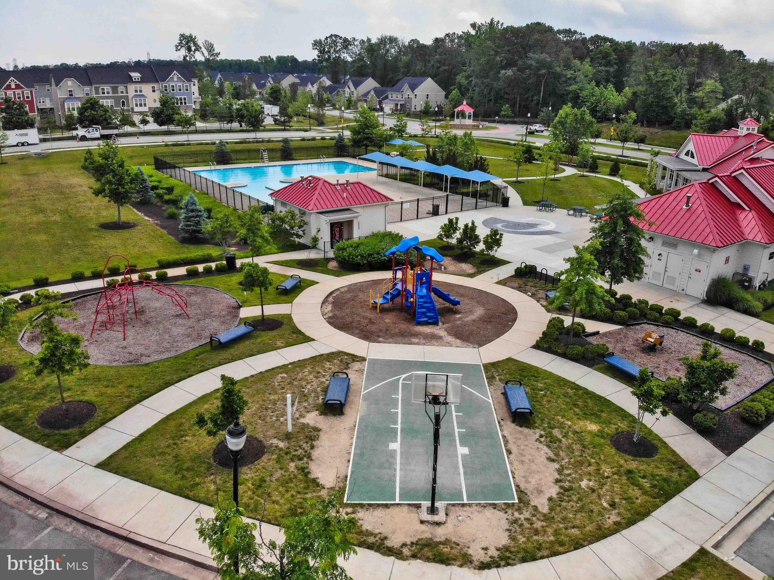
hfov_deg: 71.6
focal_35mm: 24
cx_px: 387
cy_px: 290
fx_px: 536
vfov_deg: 56.8
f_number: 2.8
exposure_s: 1/160
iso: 400
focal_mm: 4.5
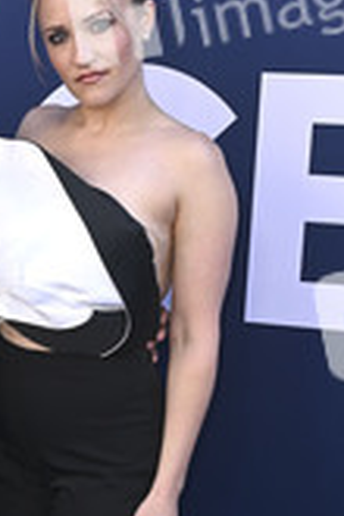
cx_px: -59
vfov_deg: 19.7
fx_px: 1462
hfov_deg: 13.1
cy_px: 463
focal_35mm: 102
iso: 320
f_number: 6.3
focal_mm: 42
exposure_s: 1/200
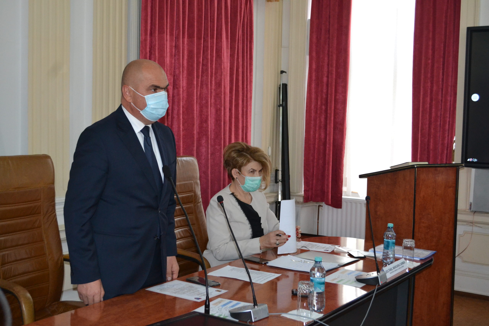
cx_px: 244
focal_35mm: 48
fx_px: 652
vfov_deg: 28.1
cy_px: 163
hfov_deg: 41.1
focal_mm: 32
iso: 2000
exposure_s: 1/60
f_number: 4.8
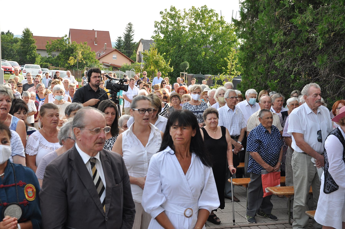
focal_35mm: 51
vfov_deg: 26.4
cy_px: 114
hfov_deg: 38.9
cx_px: 172
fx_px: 488
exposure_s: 1/320
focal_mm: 34
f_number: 7.1
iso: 400
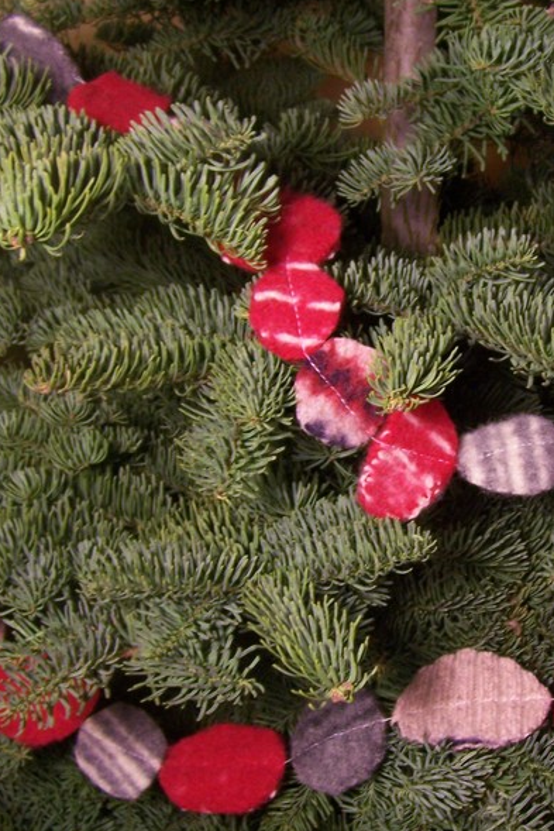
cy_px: 412
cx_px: 431
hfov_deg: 27.6
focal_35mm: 48
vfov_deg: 41.1
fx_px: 1107
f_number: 2.7
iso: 160
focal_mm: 5.6
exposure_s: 1/8
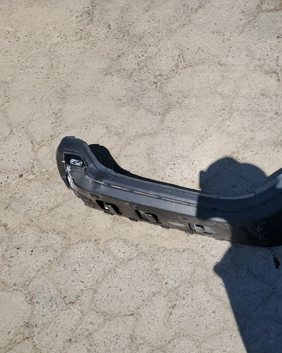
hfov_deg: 41.8
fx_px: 355
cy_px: 177
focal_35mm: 34
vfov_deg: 52.8
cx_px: 219
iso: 50
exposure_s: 1/3333
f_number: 1.5
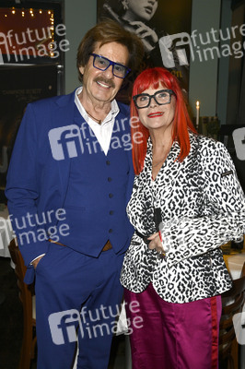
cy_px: 184
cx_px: 122
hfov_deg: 35.0
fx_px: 389
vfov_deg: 50.7
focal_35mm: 38
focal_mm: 38
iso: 1600
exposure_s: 1/80
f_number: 5.6
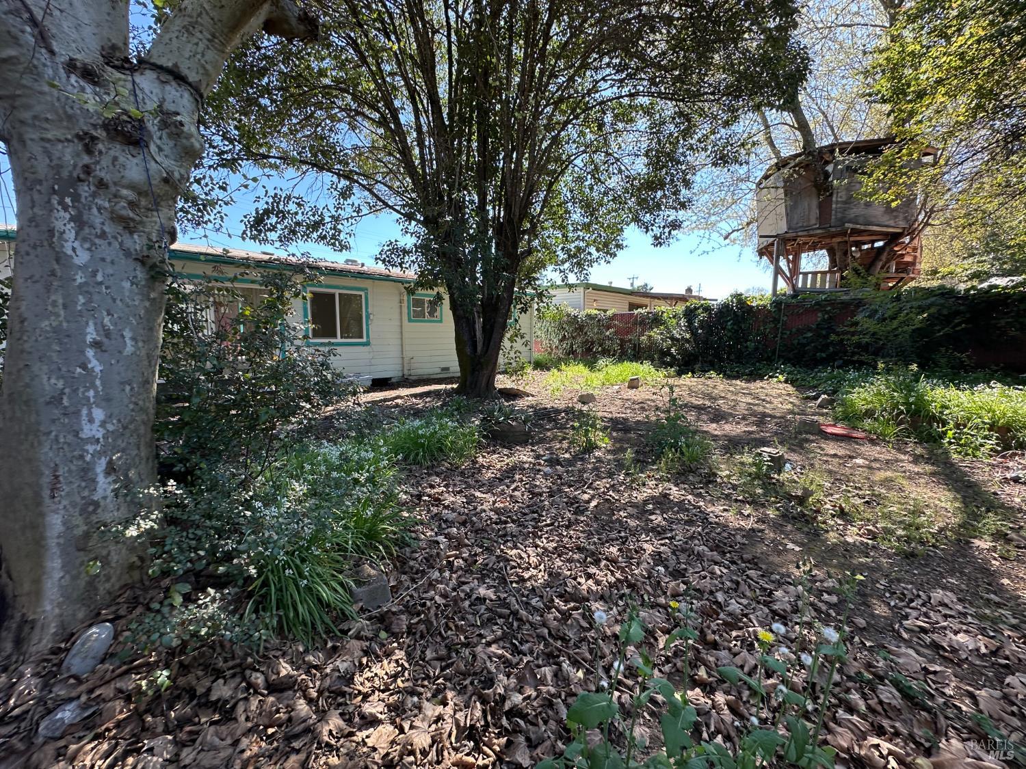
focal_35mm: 14
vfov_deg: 85.7
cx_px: 513
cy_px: 384
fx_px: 415
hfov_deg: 102.1
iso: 40
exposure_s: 1/240
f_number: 2.2
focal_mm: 2.22
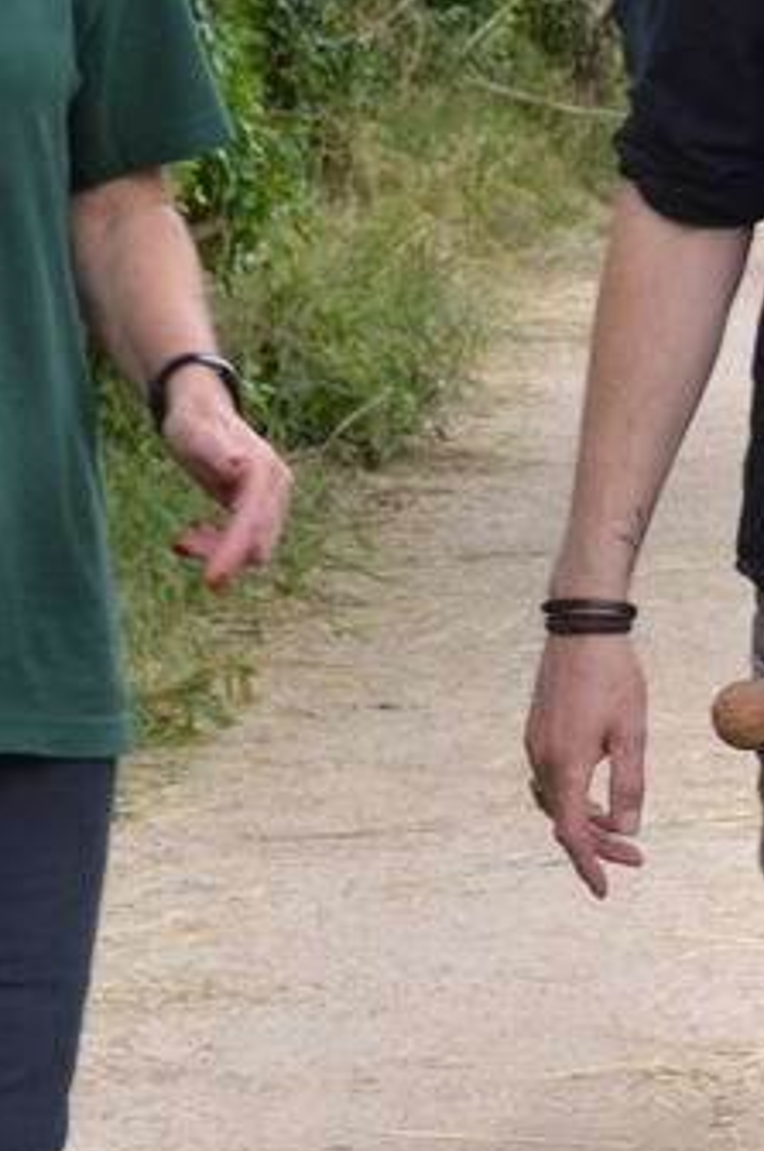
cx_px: 778
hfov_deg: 6.3
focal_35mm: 215
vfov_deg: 9.6
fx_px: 6865
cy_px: 216
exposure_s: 1/125
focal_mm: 32
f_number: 5.6
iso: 100
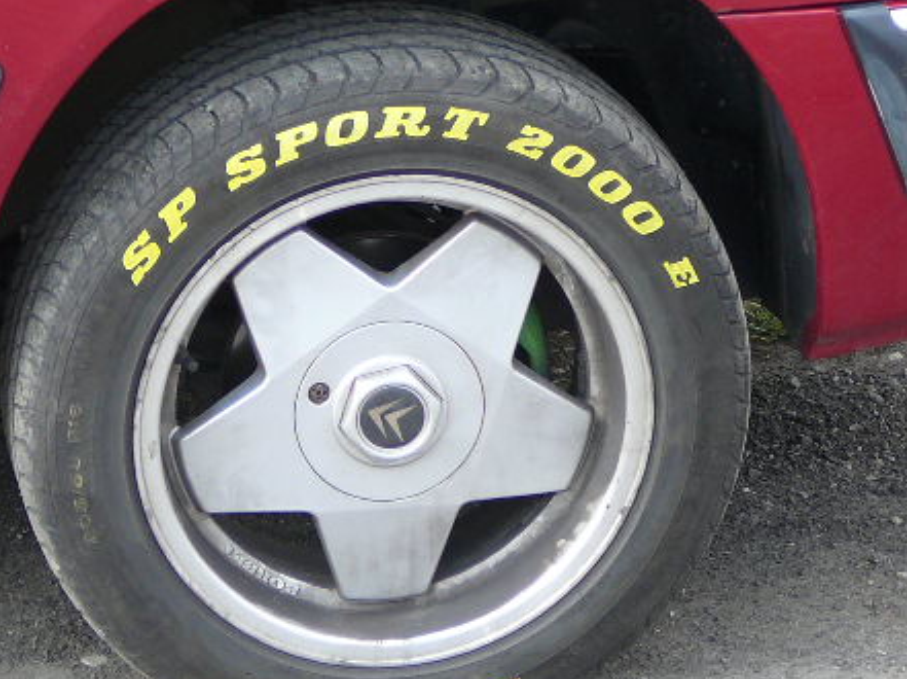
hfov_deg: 9.2
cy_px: 391
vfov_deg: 6.9
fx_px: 5629
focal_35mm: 215
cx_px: 389
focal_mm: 17.6
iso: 80
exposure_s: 1/100
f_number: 3.9
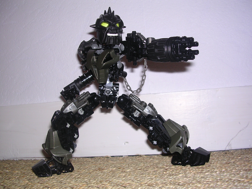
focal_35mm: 38
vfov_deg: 37.7
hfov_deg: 49.0
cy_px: 94
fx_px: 277
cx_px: 126
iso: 100
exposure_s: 1/60.1
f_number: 2.8
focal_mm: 5.8
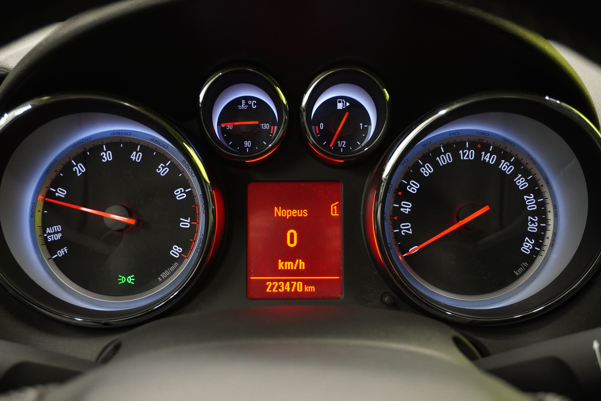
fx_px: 676
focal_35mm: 40
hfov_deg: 47.9
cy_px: 200
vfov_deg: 33.0
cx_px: 300
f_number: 4.5
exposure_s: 1/50
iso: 2500
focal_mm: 27
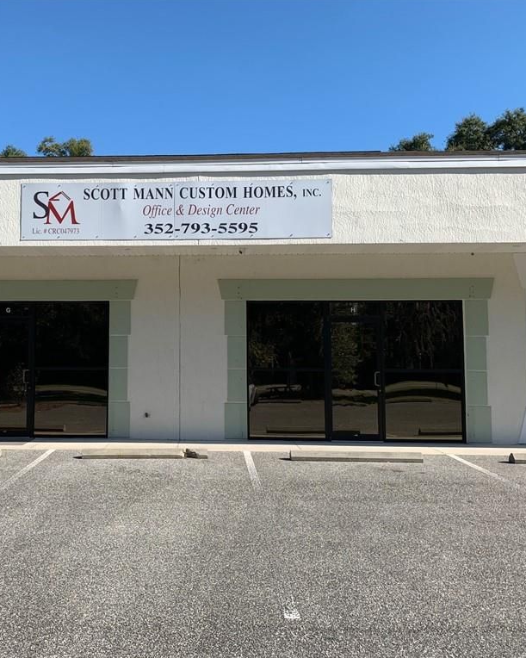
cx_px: 173
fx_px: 662
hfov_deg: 42.7
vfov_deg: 52.8
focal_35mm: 34
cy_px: 328
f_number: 1.8
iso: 25
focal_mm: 4.25
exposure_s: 1/1779
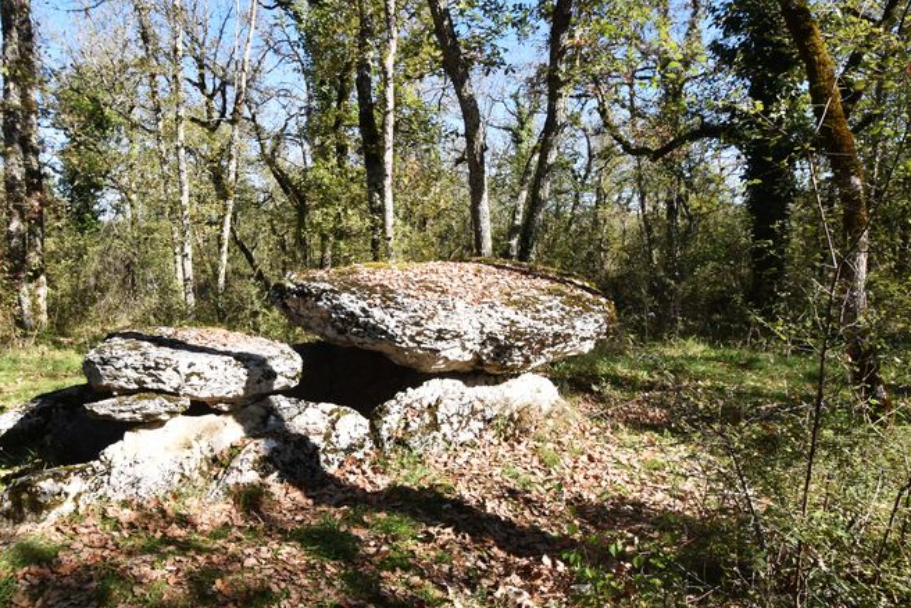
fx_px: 608
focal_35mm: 24
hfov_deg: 72.9
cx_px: 364
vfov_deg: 53.2
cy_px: 314
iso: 280
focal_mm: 10
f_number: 8
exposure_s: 1/250
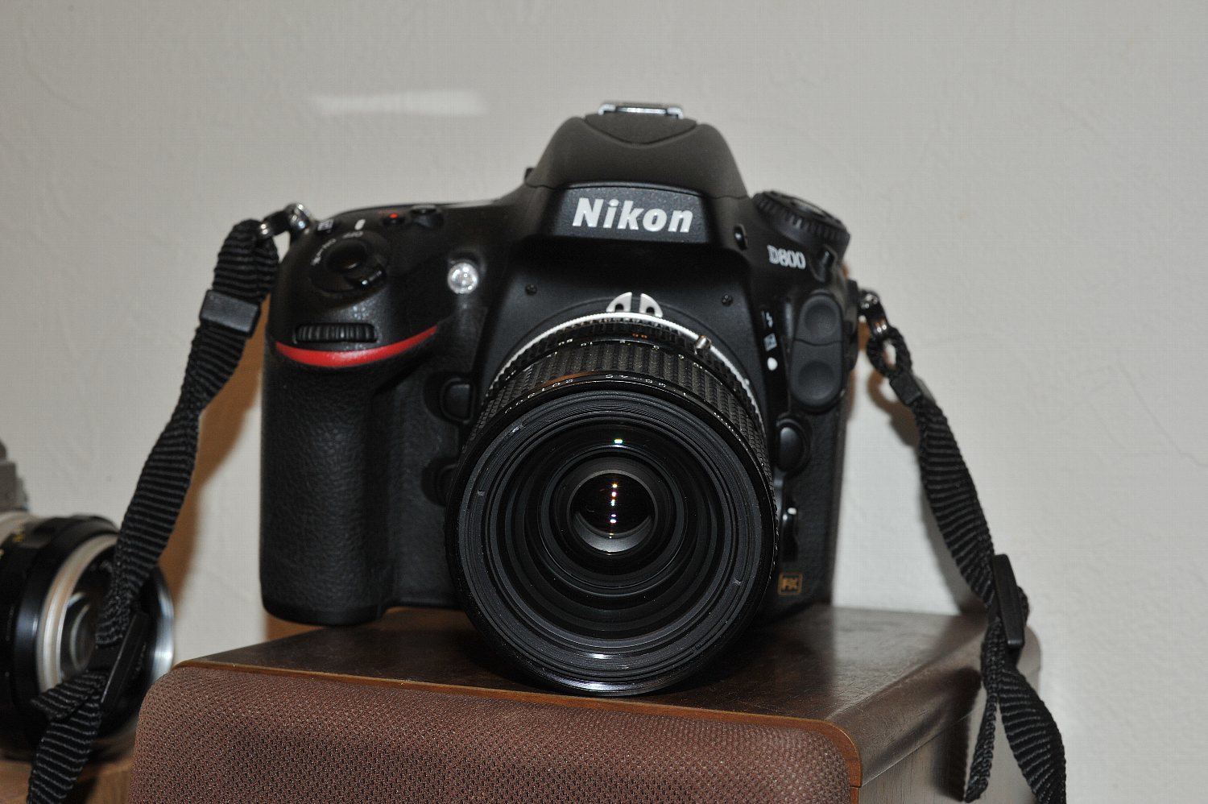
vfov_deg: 22.6
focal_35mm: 60
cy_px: 402
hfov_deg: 33.4
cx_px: 604
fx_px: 2012
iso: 800
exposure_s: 1/60
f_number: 16
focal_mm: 60
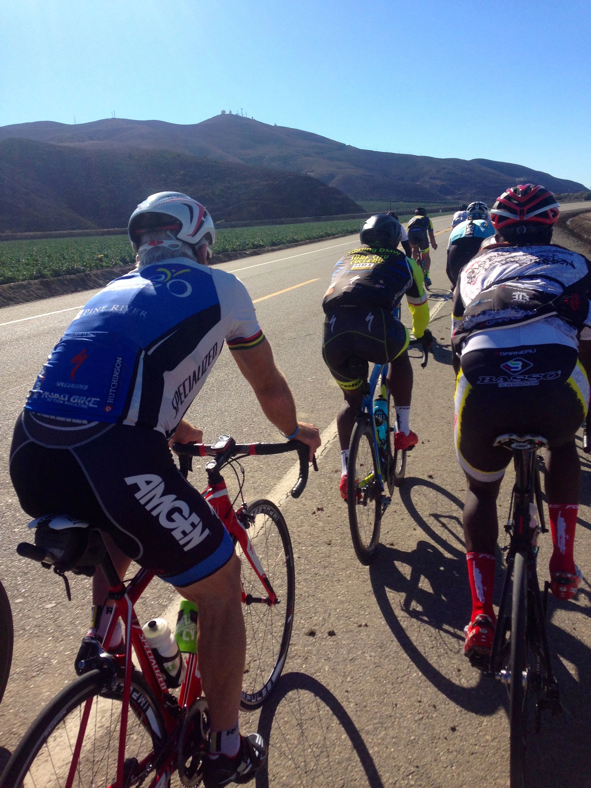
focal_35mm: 33
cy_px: 394
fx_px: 751
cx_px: 296
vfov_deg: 55.4
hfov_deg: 42.9
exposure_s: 1/2262
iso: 50
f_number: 2.4
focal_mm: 4.12
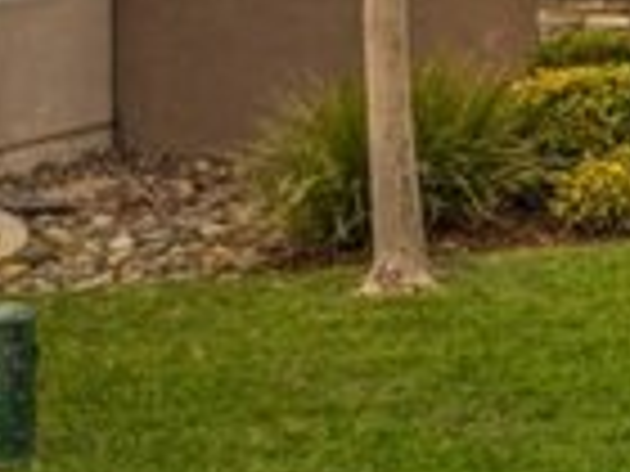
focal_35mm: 162
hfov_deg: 10.4
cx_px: 1568
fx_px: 2948
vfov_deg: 9.0
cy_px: -148
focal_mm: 10.26
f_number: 5
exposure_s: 1/200
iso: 100
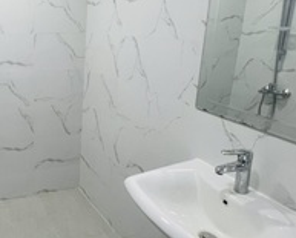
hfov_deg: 50.6
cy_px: 85
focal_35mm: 30
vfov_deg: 48.0
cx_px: 19
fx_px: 263
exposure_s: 1/99
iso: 200
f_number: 1.8
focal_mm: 1.57
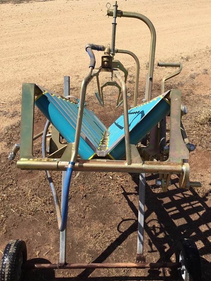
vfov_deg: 58.4
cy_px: 140
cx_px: 106
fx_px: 252
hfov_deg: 45.4
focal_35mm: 31
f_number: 2.4
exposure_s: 1/1274
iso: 25
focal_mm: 3.3
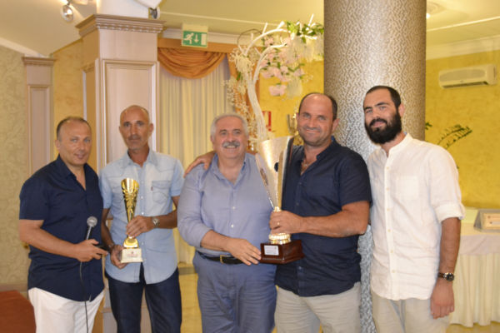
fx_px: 667
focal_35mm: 48
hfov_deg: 41.1
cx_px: 250
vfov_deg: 28.1
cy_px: 166
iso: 2500
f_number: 4.5
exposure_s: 1/60
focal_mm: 32
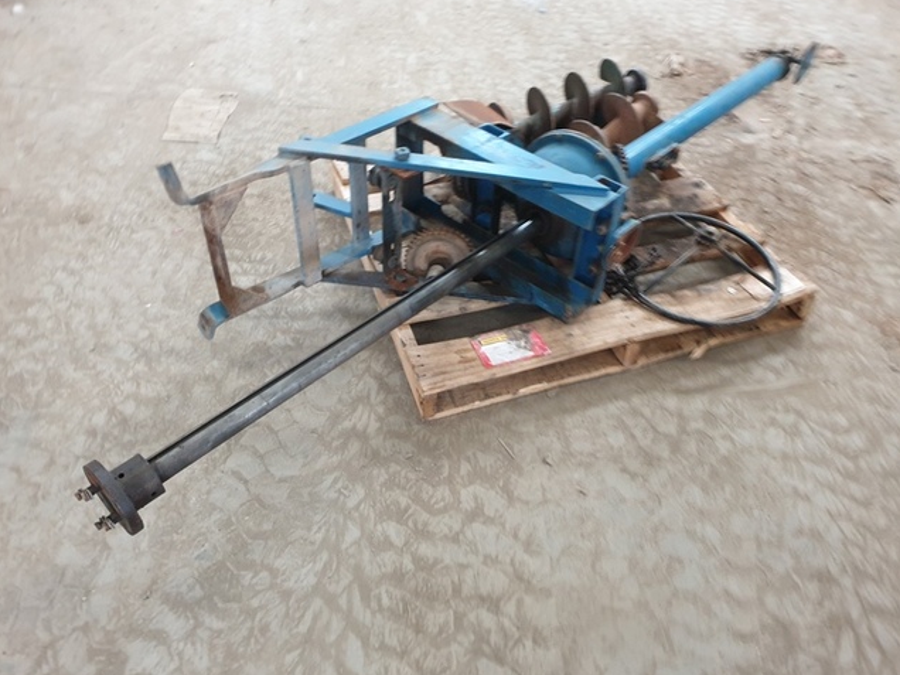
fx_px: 702
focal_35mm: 27
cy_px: 340
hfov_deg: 65.3
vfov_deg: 51.4
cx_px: 458
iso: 250
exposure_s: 1/15
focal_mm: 4.3
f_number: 2.4
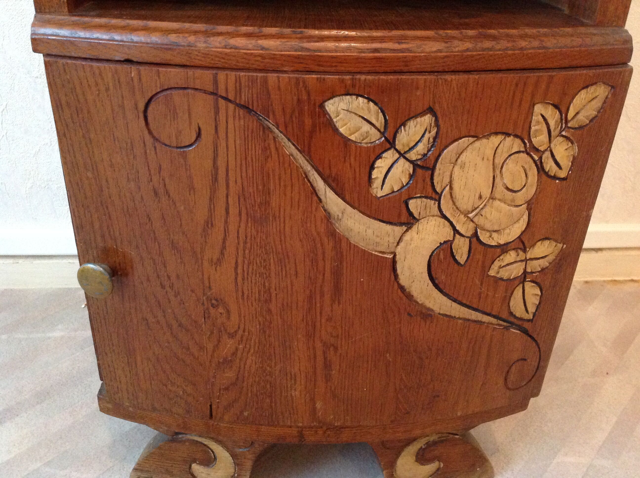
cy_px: 239
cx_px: 320
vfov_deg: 40.6
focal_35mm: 35
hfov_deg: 52.7
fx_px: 646
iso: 500
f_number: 2.4
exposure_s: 1/17
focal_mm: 4.28
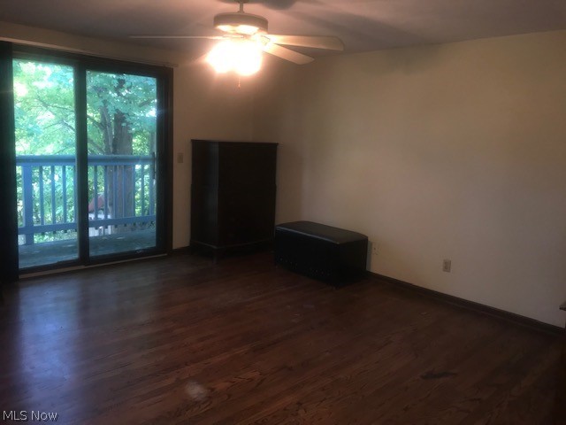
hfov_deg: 63.4
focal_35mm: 28
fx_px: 458
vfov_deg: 49.7
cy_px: 212
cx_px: 283
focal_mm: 3.99
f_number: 1.8
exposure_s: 1/24
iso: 80
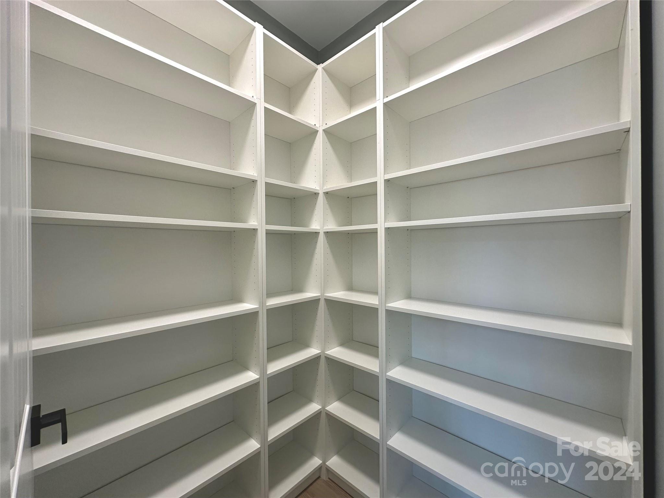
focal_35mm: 14
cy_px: 249
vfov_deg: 85.7
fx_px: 269
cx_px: 332
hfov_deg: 102.1
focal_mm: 2.22
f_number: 2.2
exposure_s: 1/120
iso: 160
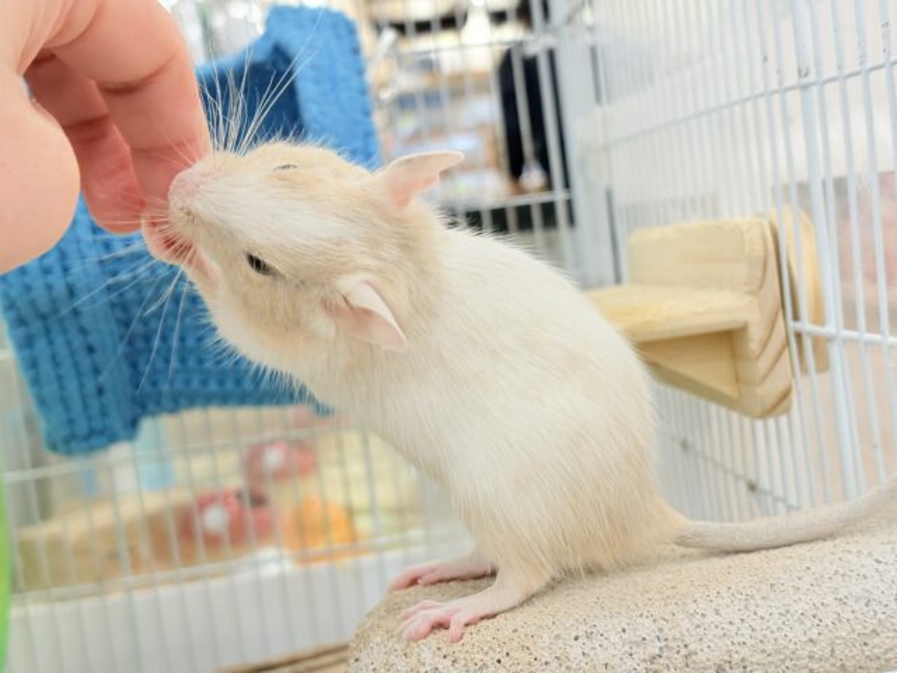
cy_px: 336
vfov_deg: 28.0
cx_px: 448
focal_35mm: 52
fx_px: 1347
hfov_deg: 36.8
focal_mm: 5.96
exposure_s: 1/100
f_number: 1.6
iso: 125
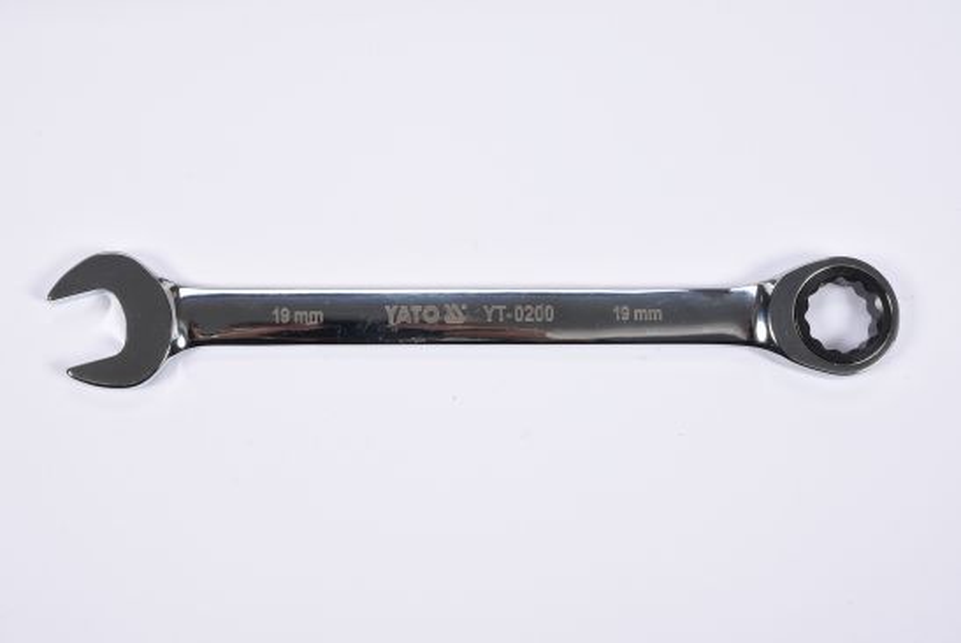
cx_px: 480
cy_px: 322
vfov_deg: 18.2
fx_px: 2004
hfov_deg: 27.0
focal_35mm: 75
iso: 250
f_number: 16
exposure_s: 1/125
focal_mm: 50
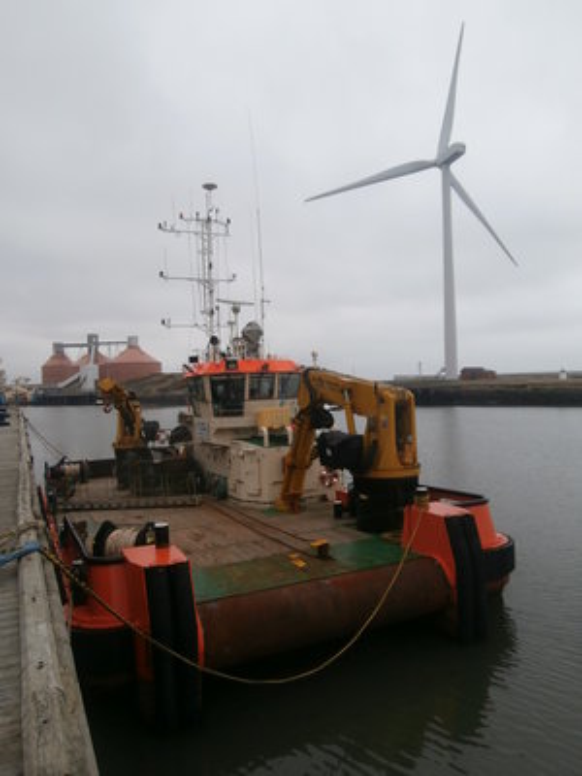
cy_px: 388
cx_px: 291
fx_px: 560
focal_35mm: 25
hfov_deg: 54.9
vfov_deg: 69.4
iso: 100
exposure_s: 1/640
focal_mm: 4.43
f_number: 3.2
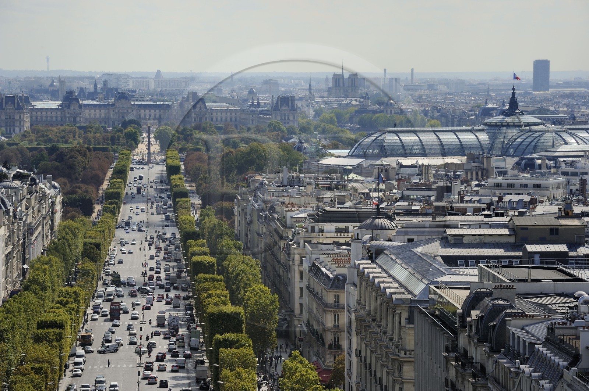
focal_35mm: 165
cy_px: 196
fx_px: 2697
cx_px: 294
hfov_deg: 12.5
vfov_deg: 8.3
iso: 200
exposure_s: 1/250
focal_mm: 165
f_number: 11
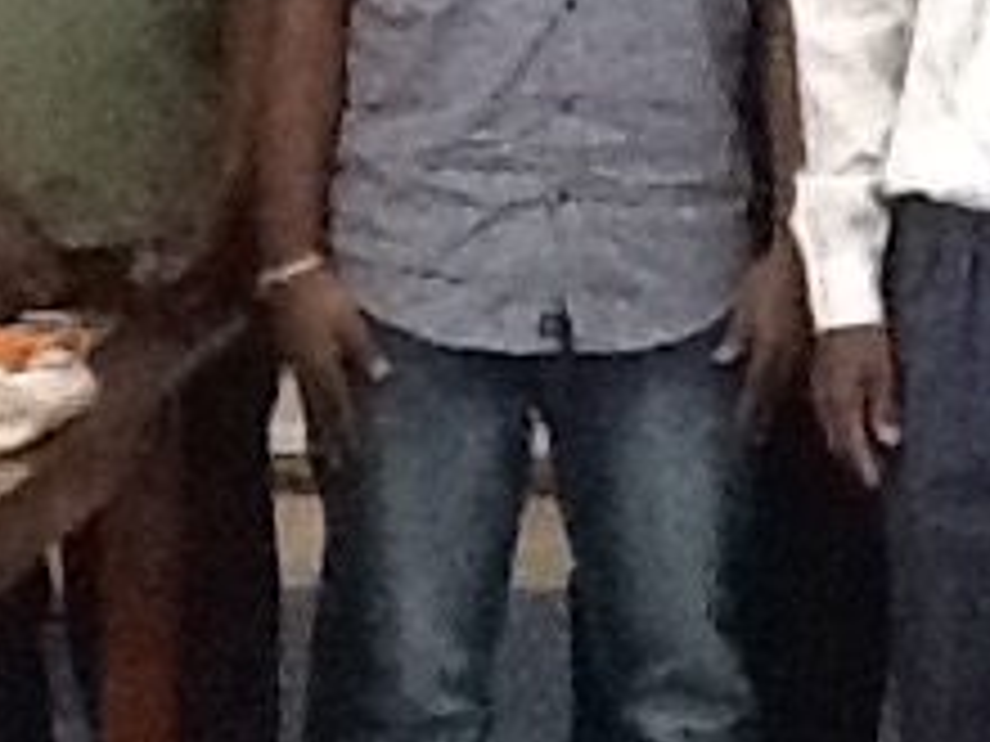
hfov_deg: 9.9
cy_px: 207
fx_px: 5491
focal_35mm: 192
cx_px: 1620
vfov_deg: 7.7
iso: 400
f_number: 2.4
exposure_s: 1/17
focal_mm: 2.03
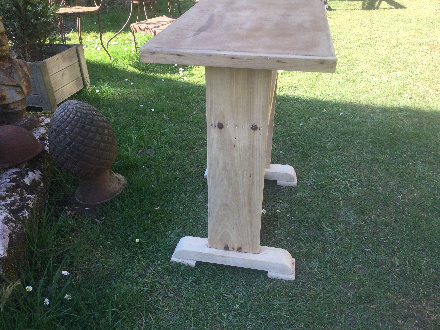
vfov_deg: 45.4
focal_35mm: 31
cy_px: 165
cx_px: 220
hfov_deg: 58.4
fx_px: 394
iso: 25
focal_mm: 3.3
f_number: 2.4
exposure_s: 1/153
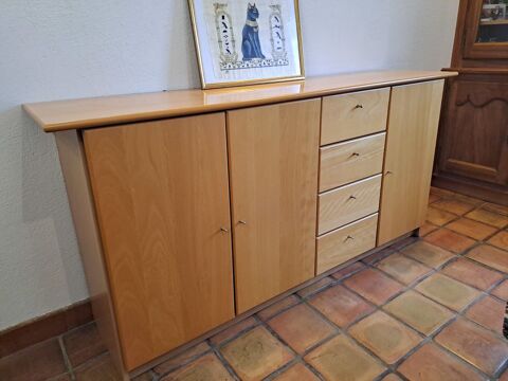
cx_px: 254
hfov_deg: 69.4
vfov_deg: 54.9
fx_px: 367
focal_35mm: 25
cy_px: 190
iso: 400
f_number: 1.8
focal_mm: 4.65
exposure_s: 1/25
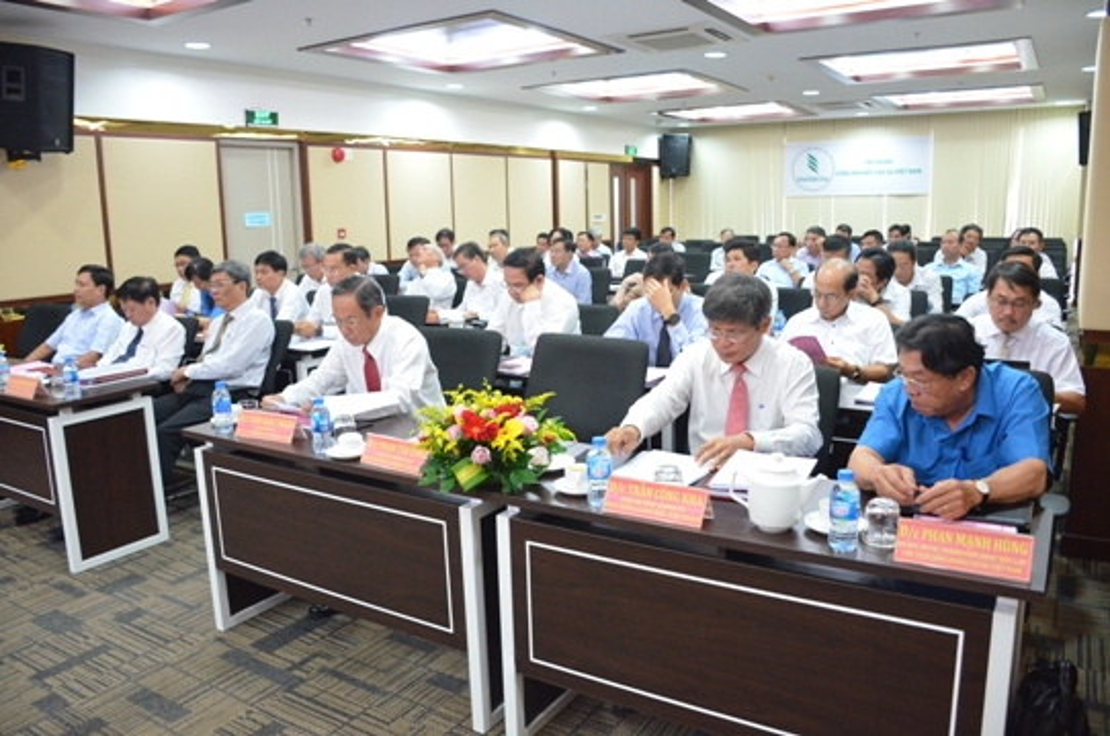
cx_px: 555
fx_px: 831
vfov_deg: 47.7
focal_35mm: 27
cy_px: 368
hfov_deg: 67.5
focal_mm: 18
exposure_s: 1/80
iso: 4000
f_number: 3.5
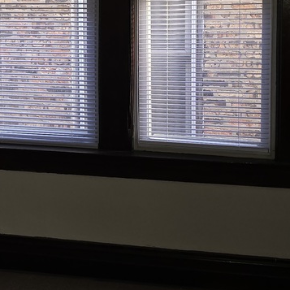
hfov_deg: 20.6
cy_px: 42
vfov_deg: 20.8
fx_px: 777
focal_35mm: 82
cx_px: 11
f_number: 1.7
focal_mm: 6.3
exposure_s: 1/60
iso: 80
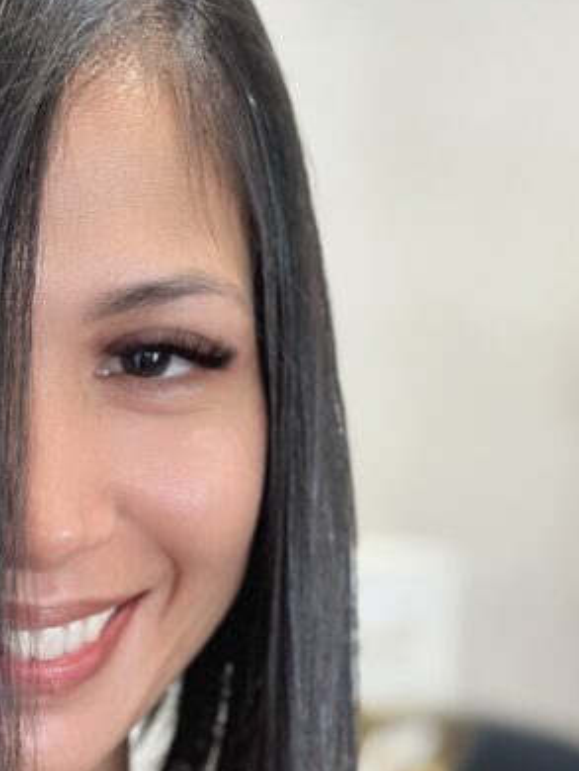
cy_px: 684
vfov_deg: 15.5
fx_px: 2807
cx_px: 16
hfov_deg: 11.7
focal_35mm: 126
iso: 320
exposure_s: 1/60
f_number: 1.78
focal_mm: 6.86
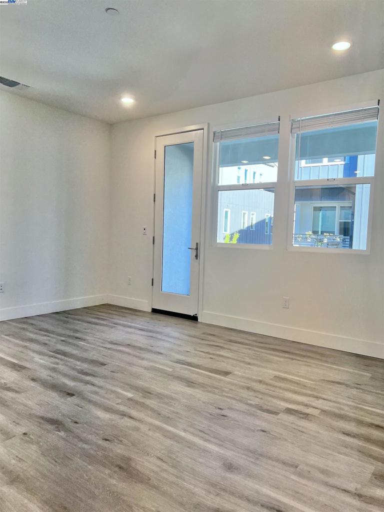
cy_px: 256
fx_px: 385
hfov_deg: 53.1
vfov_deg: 67.3
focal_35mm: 26
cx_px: 192
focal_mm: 5.7
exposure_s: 1/170
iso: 50
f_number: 1.5
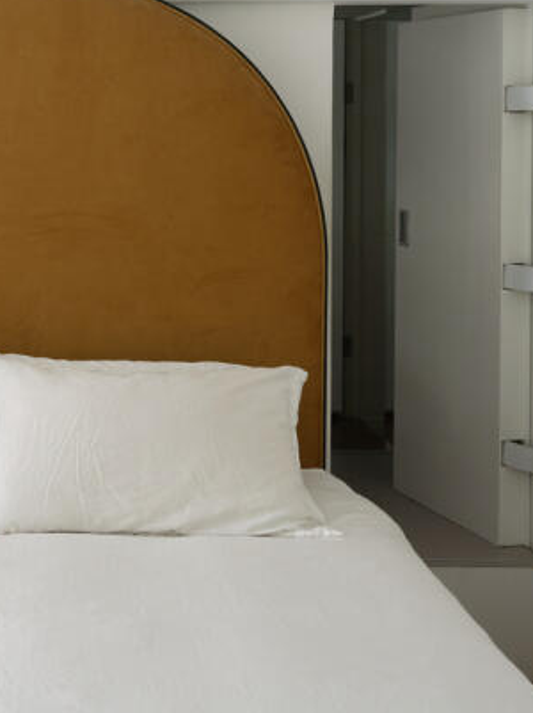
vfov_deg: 31.7
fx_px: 1213
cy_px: 125
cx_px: -23
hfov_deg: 23.5
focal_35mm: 59
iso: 100
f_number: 6.3
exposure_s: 1.6
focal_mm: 24
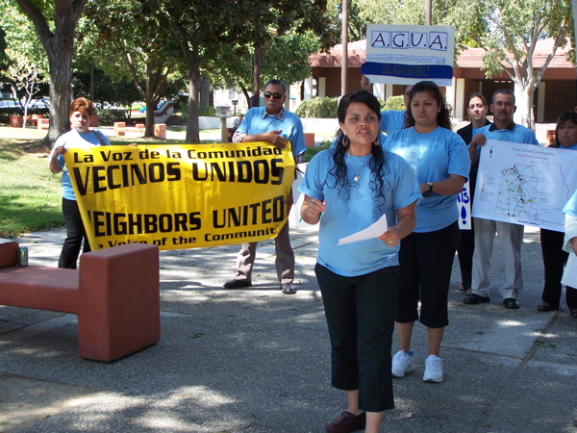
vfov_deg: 22.9
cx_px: 288
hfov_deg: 30.3
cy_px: 216
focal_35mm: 64
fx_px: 1067
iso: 100
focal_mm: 10.7
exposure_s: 1/200
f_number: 3.2
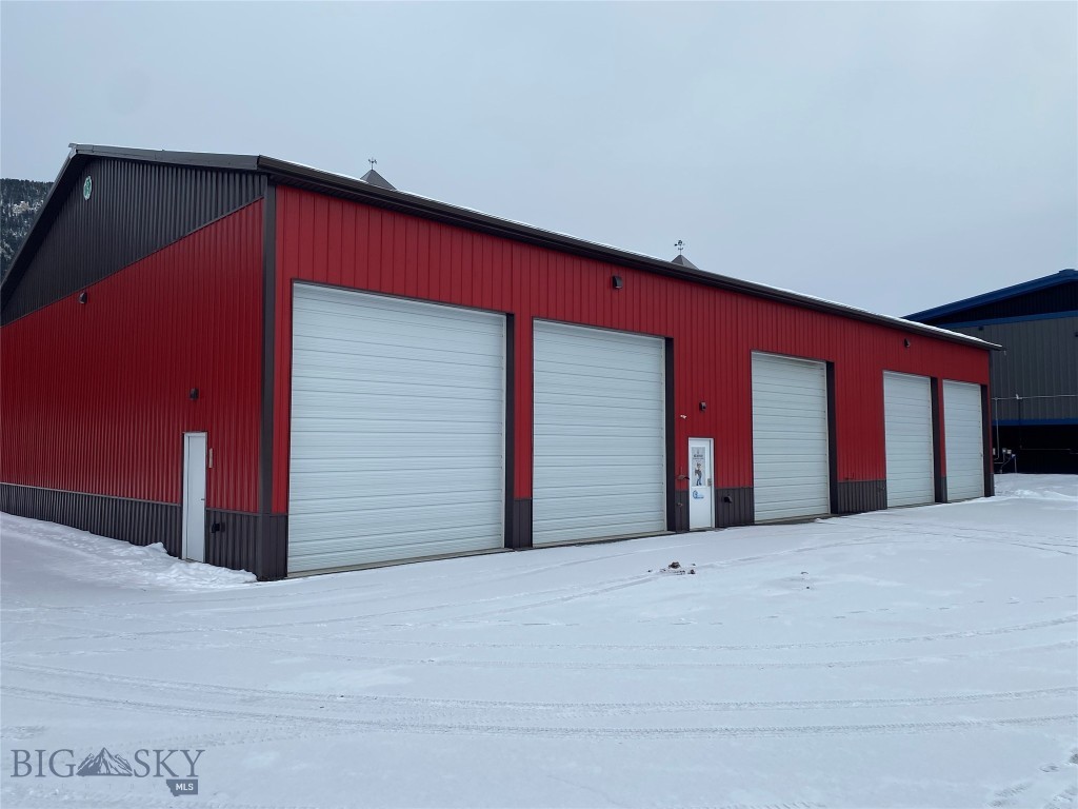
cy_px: 404
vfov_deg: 53.1
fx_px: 810
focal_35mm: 26
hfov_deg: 67.3
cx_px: 539
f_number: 1.8
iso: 32
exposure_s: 1/1543
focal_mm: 4.25
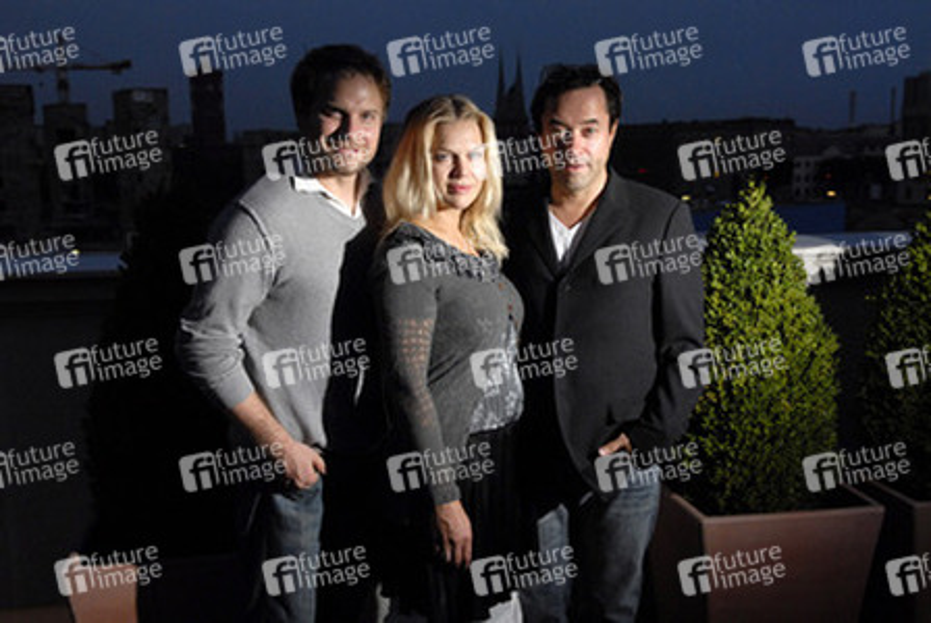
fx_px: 1010
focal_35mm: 39
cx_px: 466
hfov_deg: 49.5
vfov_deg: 34.3
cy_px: 312
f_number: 5.6
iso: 800
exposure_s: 1/125
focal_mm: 26
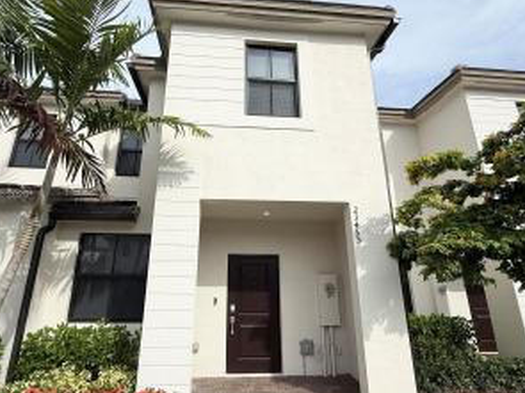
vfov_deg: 68.6
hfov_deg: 84.5
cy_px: 196
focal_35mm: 19
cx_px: 242
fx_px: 288
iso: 50
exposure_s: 1/3891
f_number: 2.2
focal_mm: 2.22
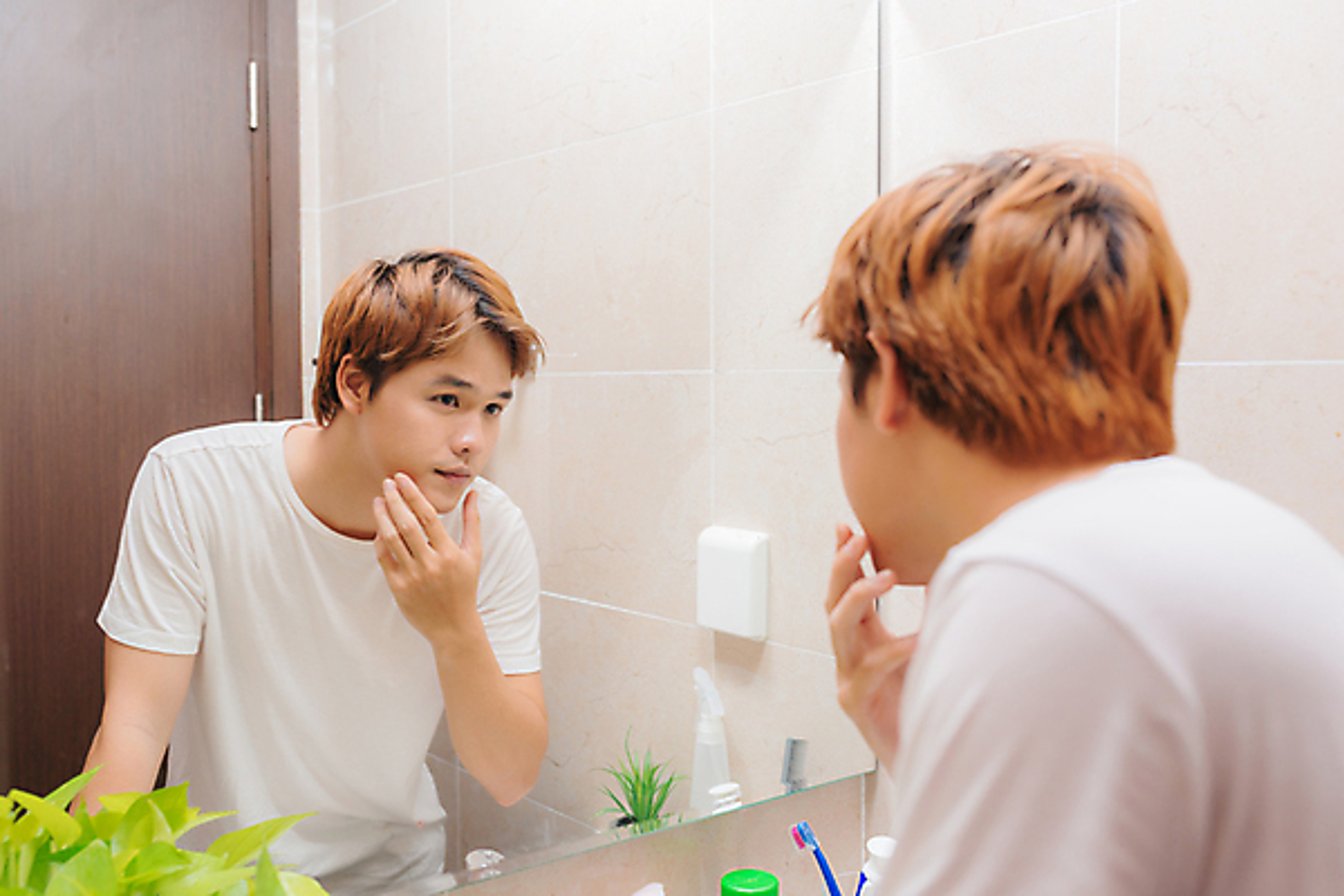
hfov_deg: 54.4
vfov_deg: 37.9
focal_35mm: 35
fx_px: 1307
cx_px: 672
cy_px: 448
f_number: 4
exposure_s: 1/160
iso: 200
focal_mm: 35
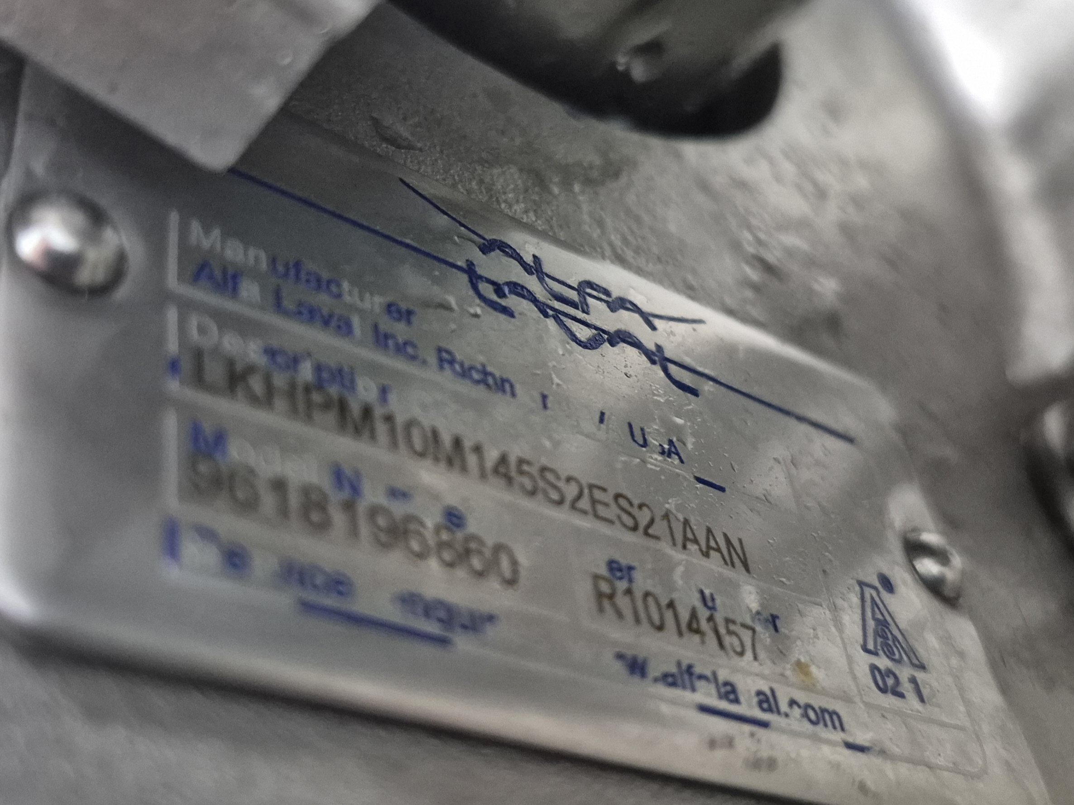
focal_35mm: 23
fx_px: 713
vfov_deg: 58.9
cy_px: 402
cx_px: 537
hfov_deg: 73.9
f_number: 1.8
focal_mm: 5.4
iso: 1600
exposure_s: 1/60.2
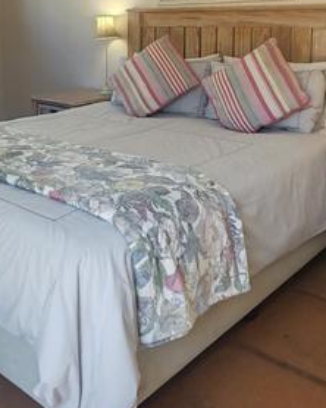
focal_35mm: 45
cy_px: 90
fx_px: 543
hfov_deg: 33.3
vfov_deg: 39.8
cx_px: 125
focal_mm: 1.96
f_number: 2.2
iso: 100
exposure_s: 1/100
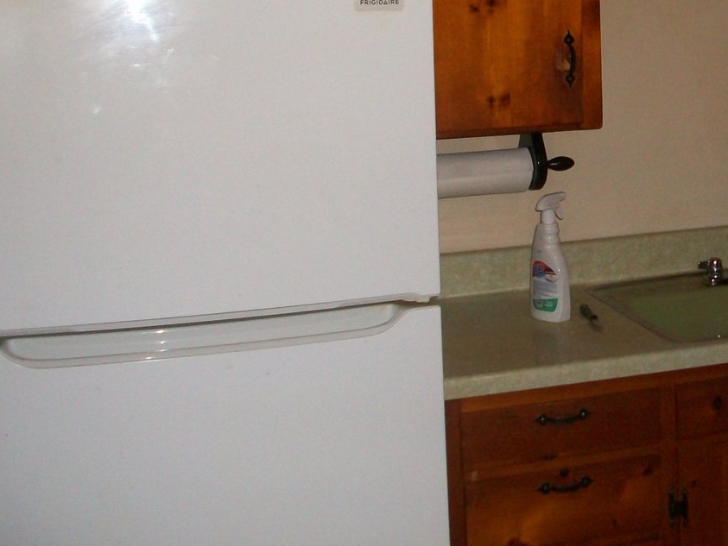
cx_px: 608
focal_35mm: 61
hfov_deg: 30.7
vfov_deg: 23.8
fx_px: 1283
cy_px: 144
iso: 120
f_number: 2.8
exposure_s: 1/60
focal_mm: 5.7
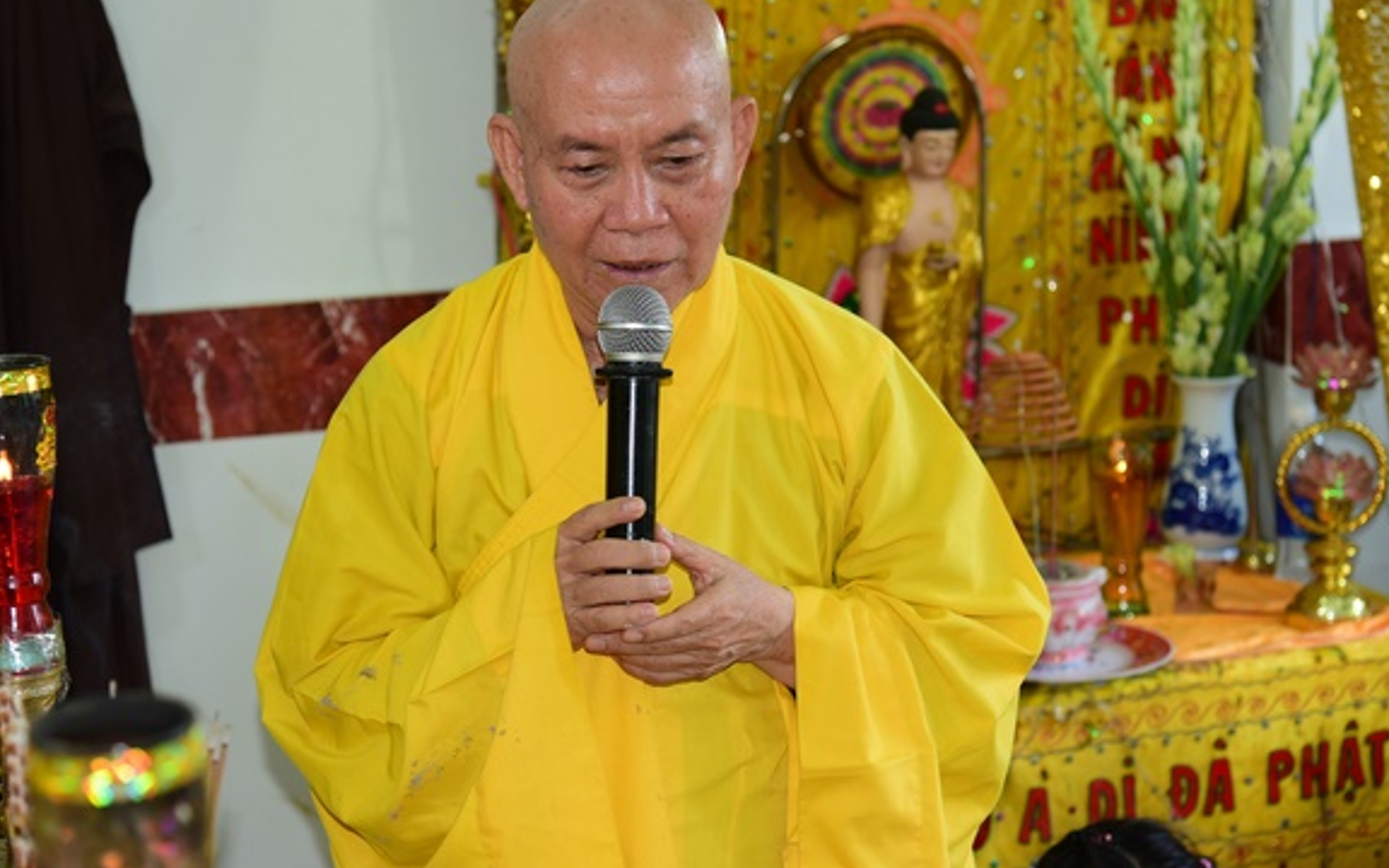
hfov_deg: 27.1
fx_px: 2877
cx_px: 651
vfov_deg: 17.1
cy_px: 357
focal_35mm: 76
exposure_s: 1/60
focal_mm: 66
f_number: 4
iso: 320
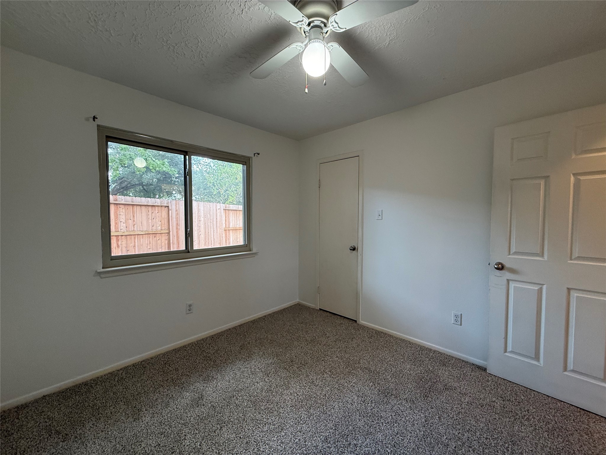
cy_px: 228
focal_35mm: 14
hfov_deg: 102.1
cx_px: 303
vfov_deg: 85.7
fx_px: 245
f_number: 2.2
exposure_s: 1/120
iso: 200
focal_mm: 2.22
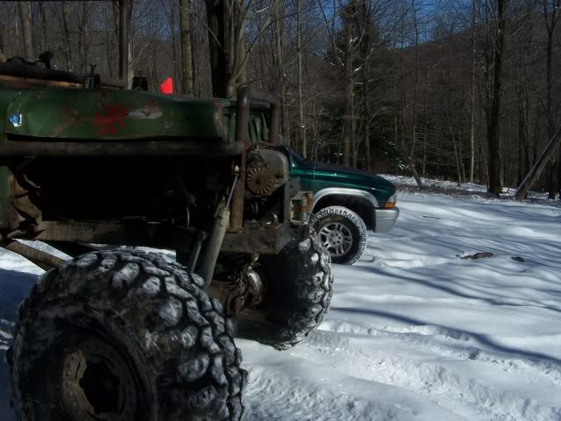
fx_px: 616
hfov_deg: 49.0
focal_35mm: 38
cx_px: 280
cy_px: 210
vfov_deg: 37.7
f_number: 5.6
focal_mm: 6.3
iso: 80
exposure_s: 1/1000
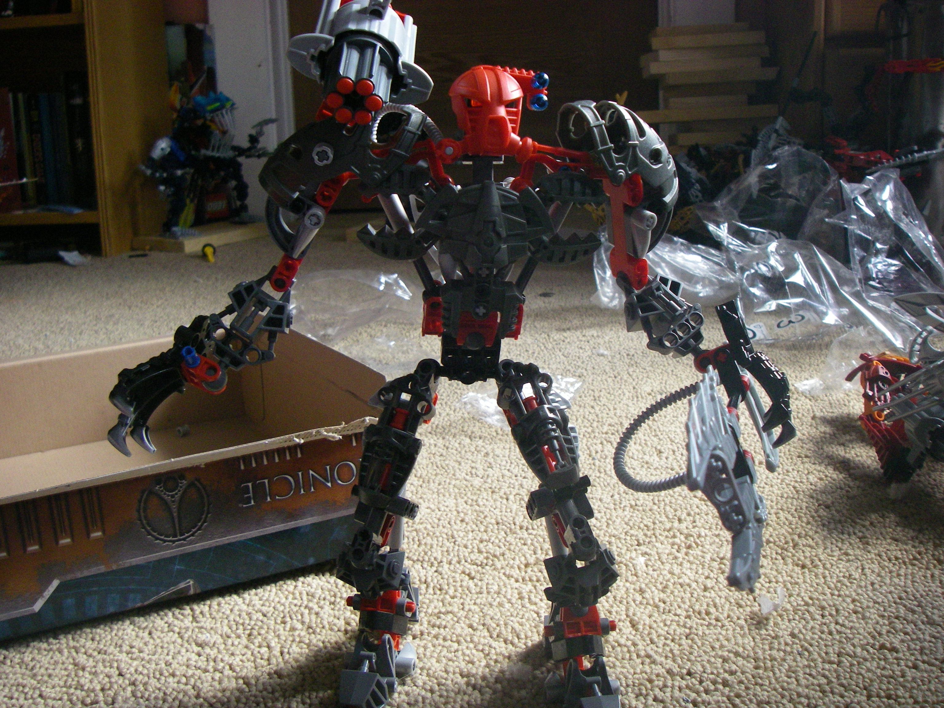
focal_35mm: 38
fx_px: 1036
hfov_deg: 49.0
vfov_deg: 37.7
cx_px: 472
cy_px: 354
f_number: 3.3
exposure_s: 1/50
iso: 250
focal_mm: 6.3
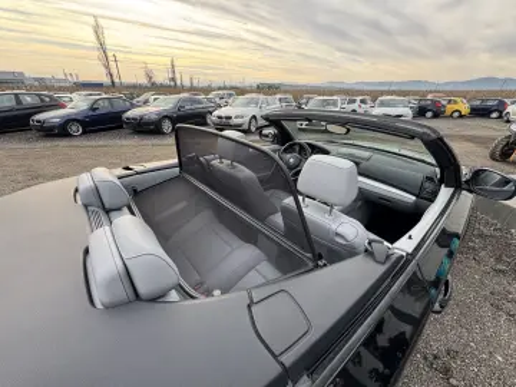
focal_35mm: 14
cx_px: 258
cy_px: 194
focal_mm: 2.22
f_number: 2.2
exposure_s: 1/202
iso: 40
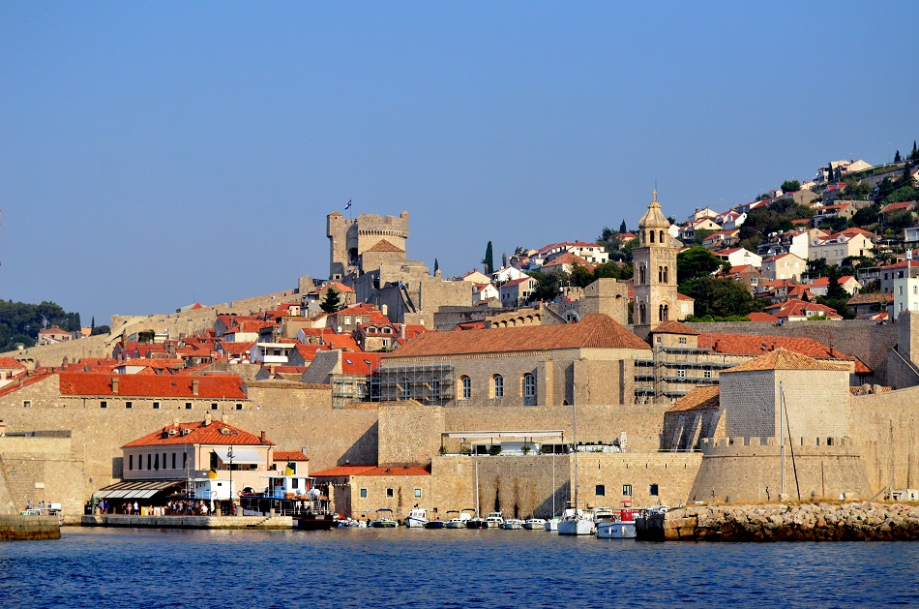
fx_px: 2675
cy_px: 304
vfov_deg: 13.0
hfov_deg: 19.5
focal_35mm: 105
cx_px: 460
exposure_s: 1/4000
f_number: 5
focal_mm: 70
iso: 640
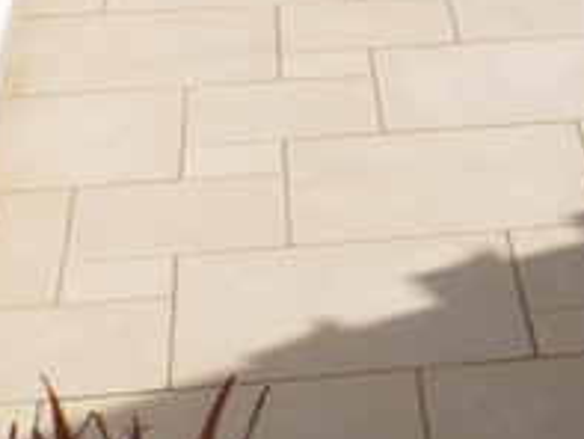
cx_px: 1150
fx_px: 2633
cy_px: -184
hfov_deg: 11.5
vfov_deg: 9.3
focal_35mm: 156
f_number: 9
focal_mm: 4.3
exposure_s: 1/250
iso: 100
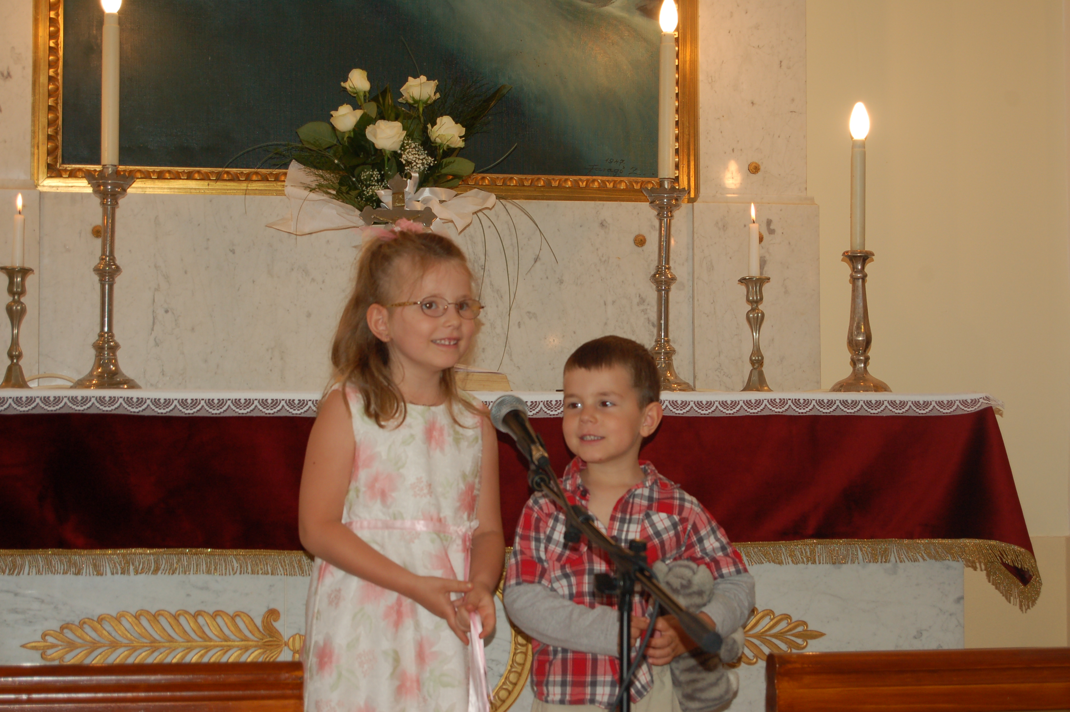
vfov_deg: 16.5
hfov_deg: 24.6
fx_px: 2450
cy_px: 356
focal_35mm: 82
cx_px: 535
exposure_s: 1/60
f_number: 5.6
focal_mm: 55
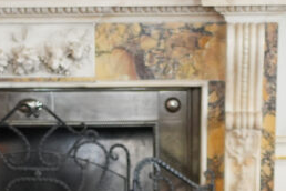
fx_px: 1104
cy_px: 346
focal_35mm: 139
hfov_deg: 14.8
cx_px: 127
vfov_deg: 9.4
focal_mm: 35
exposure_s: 1/250
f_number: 1.8
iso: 1600
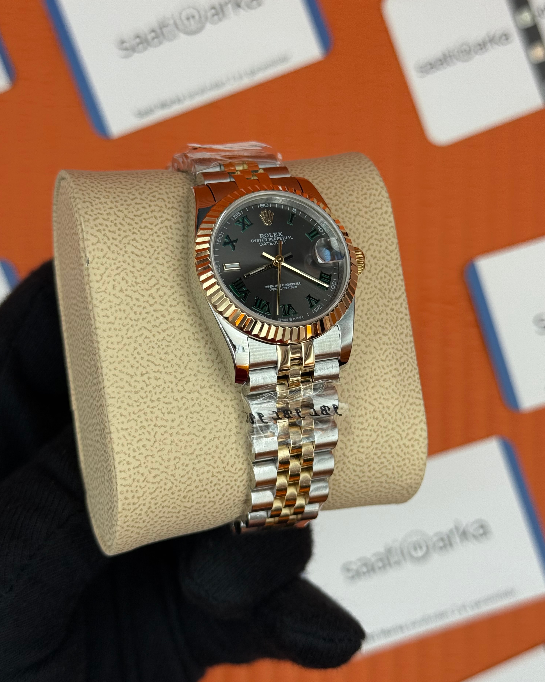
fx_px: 1028
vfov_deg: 36.7
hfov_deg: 29.7
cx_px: 271
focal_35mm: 51
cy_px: 344
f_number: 1.78
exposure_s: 1/828
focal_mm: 6.76
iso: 64
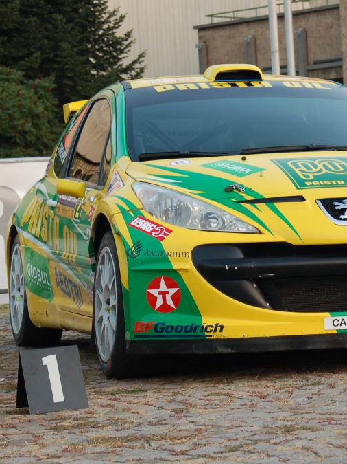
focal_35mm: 153
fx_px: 2046
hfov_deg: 9.6
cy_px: 233
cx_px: 331
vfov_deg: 12.9
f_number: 8
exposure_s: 1/40
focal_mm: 70
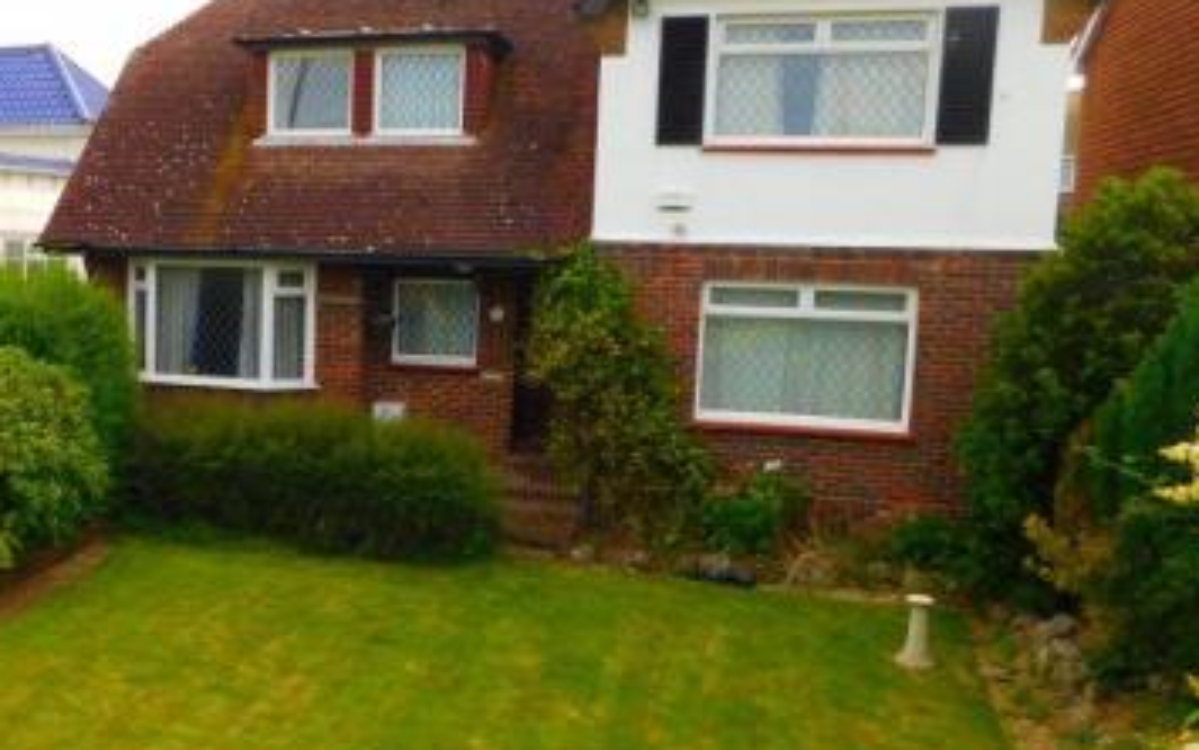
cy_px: 400
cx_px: 228
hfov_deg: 46.5
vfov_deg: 32.0
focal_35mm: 40
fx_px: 1307
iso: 125
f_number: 3
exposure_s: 1/800
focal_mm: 4
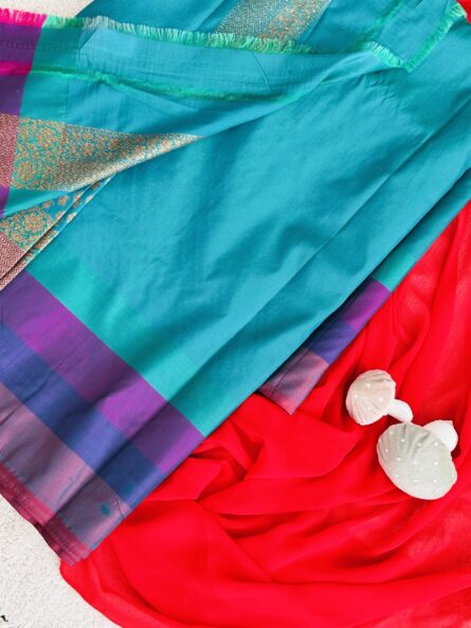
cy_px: 314
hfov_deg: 30.3
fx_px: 870
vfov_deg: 39.6
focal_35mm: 48
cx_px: 236
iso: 160
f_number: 1.78
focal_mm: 6.86
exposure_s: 1/60
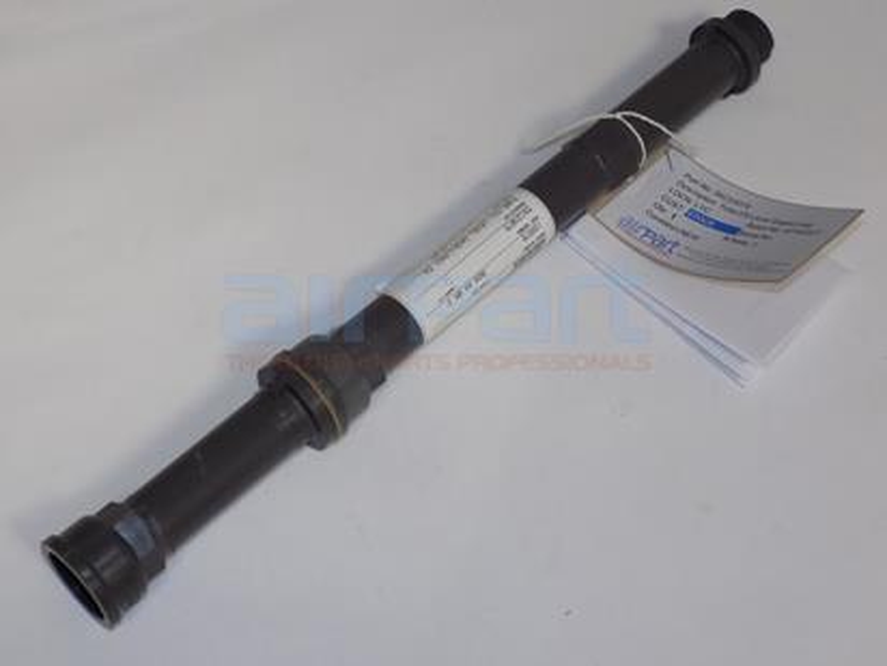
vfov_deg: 24.8
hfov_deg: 32.7
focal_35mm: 59
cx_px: 444
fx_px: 1512
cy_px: 333
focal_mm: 10.5
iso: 360
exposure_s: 1/30
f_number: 4
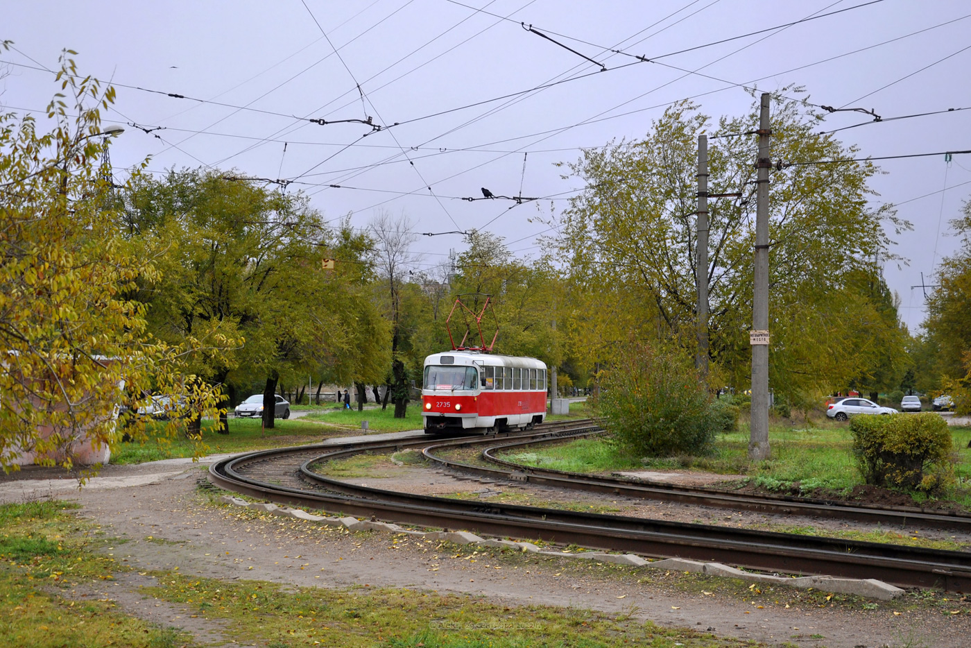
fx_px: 1416
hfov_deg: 37.8
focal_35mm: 52
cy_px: 324
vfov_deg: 25.8
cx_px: 486
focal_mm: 35
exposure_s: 1/250
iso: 280
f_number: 5.6
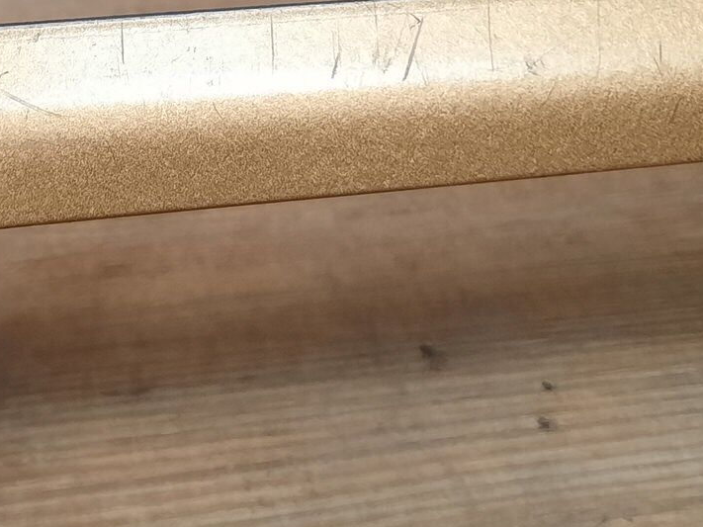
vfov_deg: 18.9
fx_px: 1523
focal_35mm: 75
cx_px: 124
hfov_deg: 25.5
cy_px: -48
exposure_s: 1/50
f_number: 2
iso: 250
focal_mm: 4.6
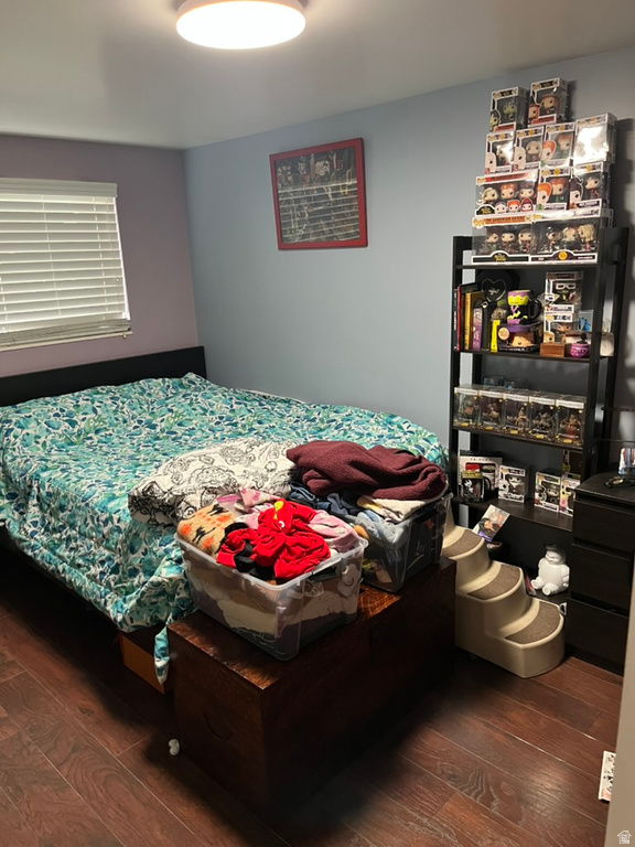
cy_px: 424
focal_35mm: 26
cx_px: 318
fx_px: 636
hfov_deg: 53.1
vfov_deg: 67.3
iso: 400
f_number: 1.6
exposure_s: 1/60
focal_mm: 5.1
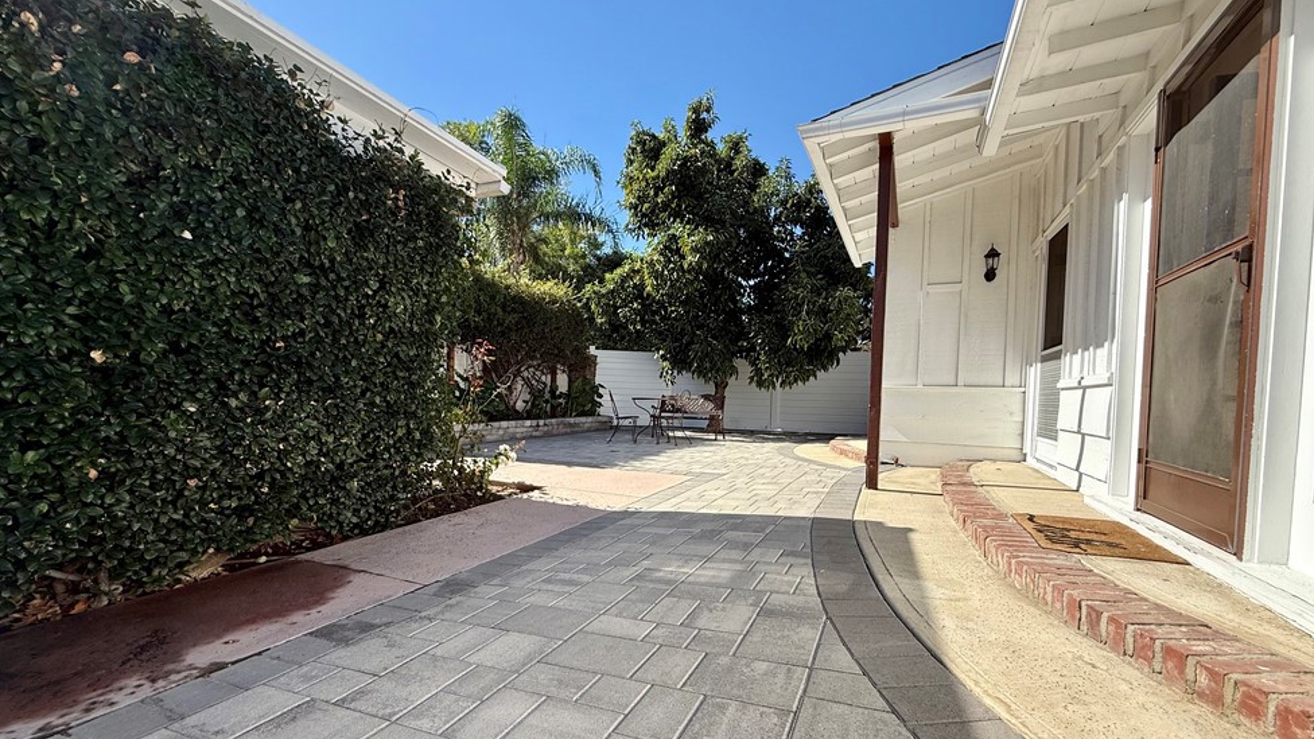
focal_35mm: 16
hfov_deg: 99.4
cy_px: 424
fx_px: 557
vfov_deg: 66.7
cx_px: 657
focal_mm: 2.22
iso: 50
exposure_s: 1/1312
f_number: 2.2
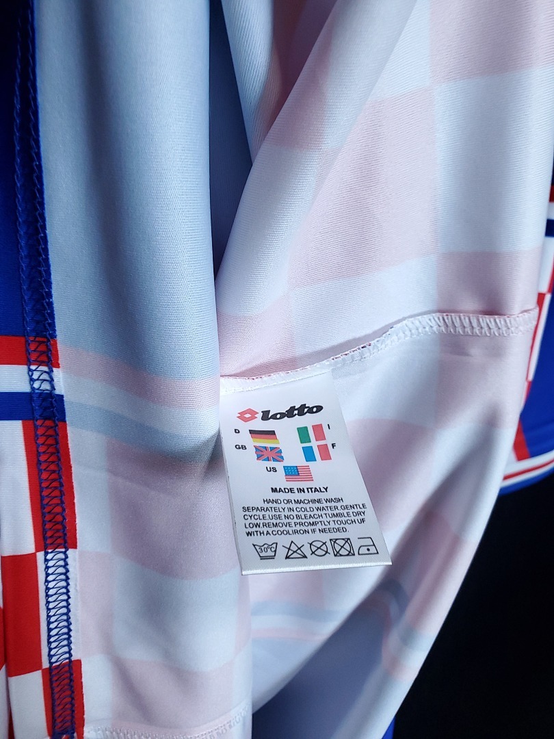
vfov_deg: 67.3
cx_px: 277
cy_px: 370
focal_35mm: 26
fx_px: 555
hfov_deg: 53.1
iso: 200
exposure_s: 1/15
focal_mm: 4.3
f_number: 2.4
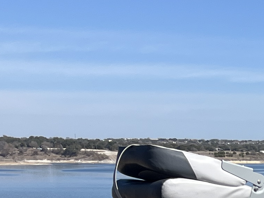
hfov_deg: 12.9
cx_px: 481
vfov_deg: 10.0
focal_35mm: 138
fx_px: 1052
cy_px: 394
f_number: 1.6
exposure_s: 1/4310
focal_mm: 5.1
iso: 50
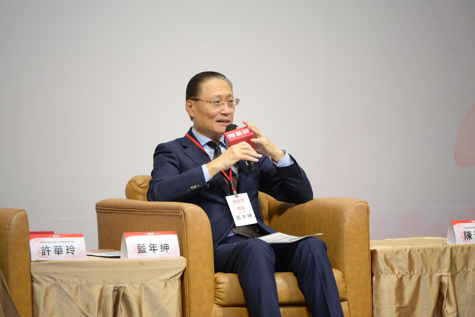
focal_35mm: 180
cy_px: 158
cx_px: 238
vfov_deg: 7.6
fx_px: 2375
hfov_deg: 11.4
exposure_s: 1/200
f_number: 2.8
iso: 1250
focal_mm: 180
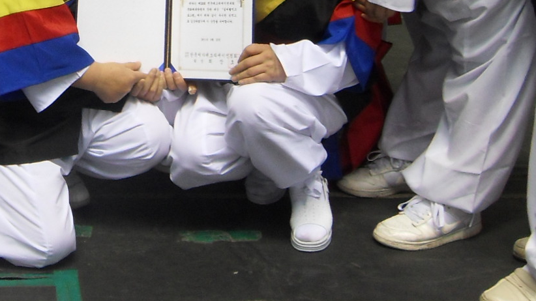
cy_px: -135
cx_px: 91
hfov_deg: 22.1
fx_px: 1350
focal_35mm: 95
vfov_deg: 12.2
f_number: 3.5
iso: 160
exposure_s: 1/30
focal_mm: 6.3
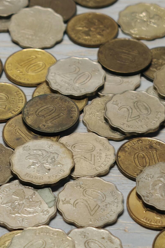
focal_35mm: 152
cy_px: 182
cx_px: 67
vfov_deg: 13.5
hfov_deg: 9.0
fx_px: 1045
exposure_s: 1/100
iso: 64
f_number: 1.6
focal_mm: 7.62
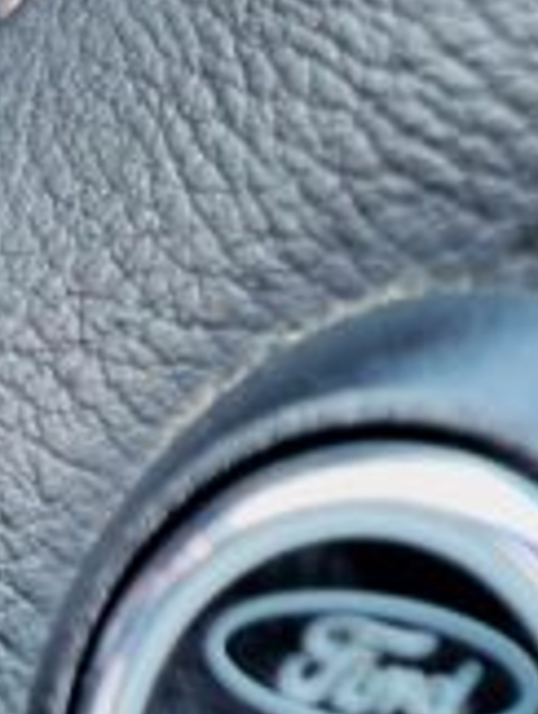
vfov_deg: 19.4
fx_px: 2087
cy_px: 419
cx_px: 690
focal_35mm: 101
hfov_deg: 14.1
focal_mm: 5.1
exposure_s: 1/60
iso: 160
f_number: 1.6
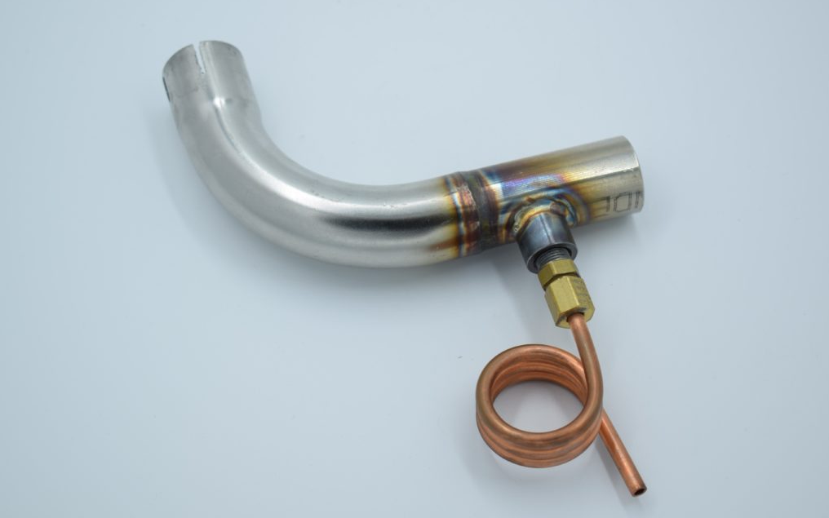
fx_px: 1672
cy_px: 248
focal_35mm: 74
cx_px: 417
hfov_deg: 27.8
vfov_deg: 17.6
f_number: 5.6
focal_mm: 48
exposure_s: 1/100
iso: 100
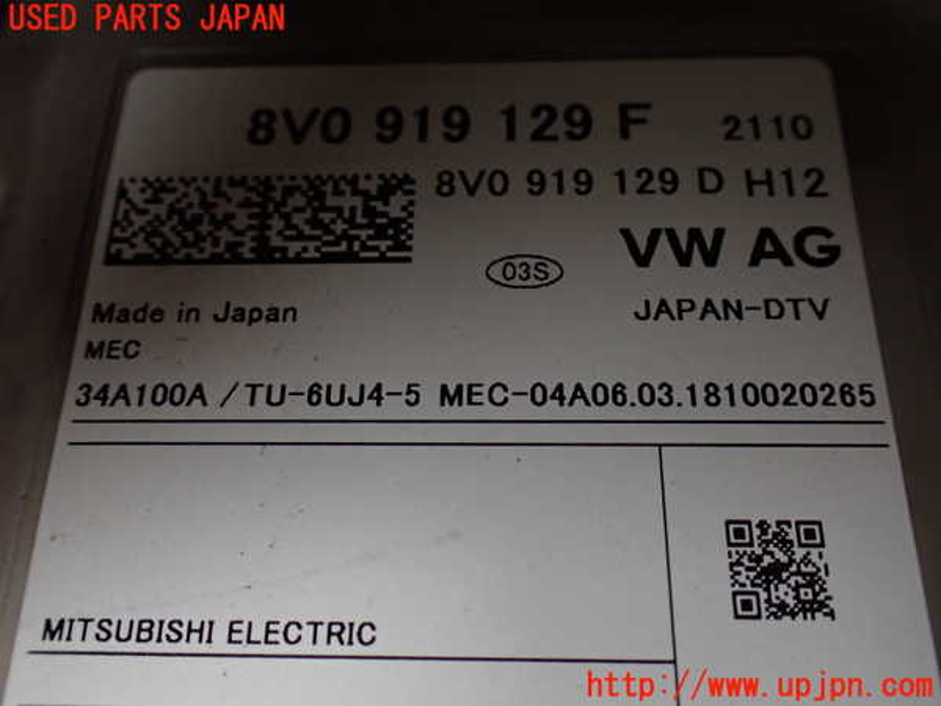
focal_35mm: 30
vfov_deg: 46.8
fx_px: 816
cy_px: 353
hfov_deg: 60.0
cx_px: 470
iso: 400
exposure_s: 1/125
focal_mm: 5.4
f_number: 2.3
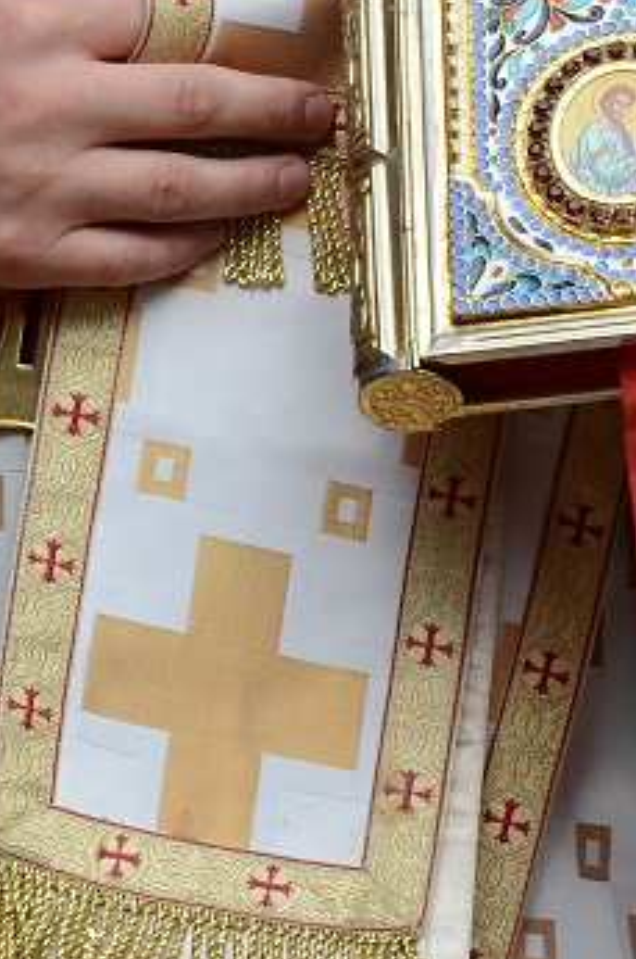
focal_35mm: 472
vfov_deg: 4.4
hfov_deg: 2.9
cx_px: 194
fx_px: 12545
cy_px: -132
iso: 100
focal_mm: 90
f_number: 9
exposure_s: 1/100
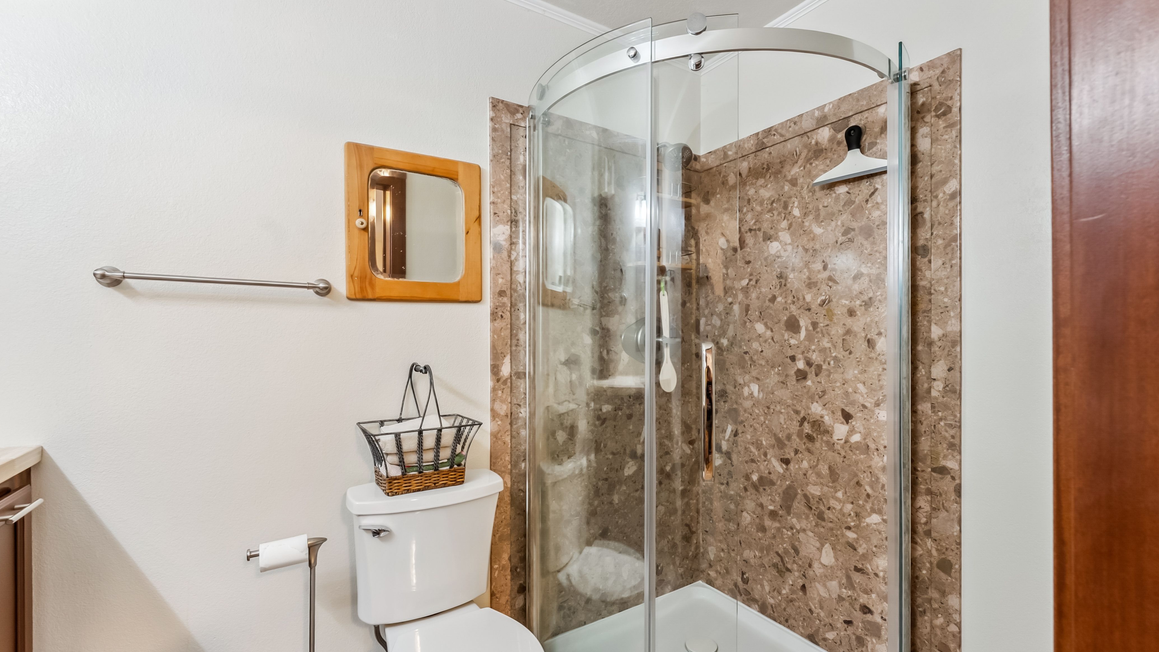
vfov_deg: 70.5
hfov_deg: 103.0
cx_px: 588
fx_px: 461
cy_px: 319
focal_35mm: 15
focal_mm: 14
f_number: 8
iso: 800
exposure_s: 1/10
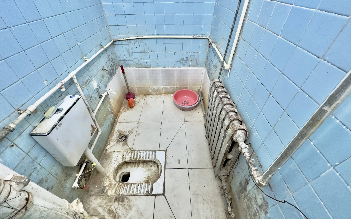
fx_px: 143
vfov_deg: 74.6
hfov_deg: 101.5
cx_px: 174
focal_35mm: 15
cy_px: 98
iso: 320
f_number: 2.2
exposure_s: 1/67
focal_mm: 2.22
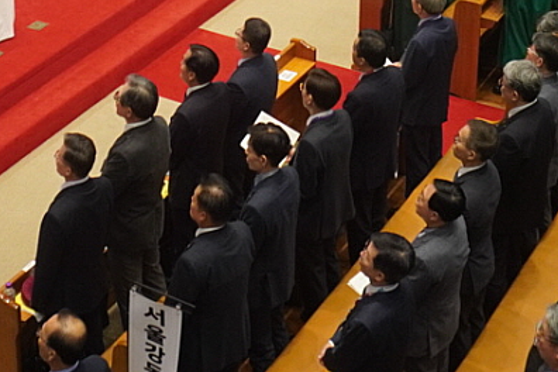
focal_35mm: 91
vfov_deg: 13.9
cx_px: 80
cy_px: -223
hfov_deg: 22.0
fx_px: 1410
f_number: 4
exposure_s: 1/160
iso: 800
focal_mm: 16
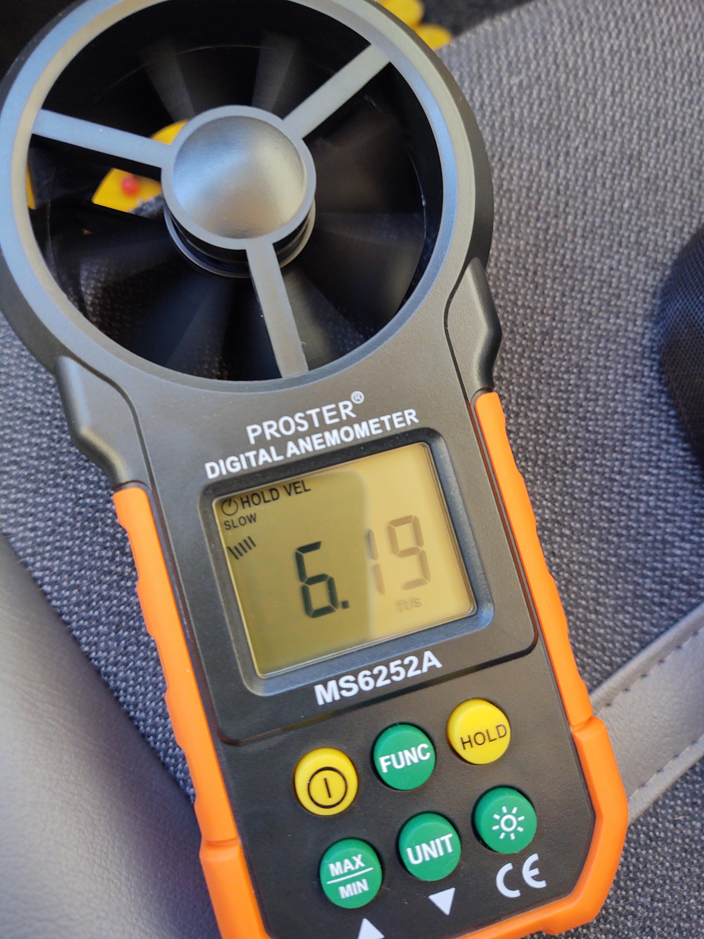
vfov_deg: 65.3
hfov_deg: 51.4
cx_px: 352
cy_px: 470
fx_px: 732
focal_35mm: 27
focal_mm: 4.75
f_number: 1.7
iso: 142
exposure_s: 1/50
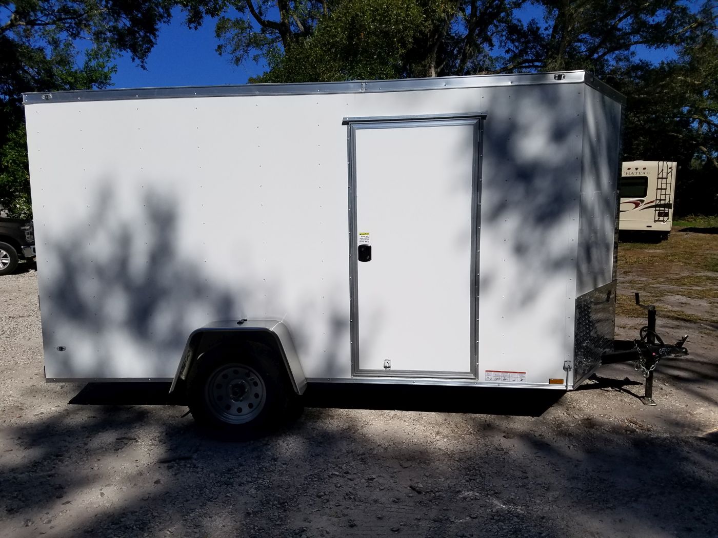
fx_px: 539
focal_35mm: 26
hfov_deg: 67.3
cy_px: 269
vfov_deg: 53.1
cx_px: 359
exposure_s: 1/9056
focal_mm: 4.2
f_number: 1.7
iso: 50
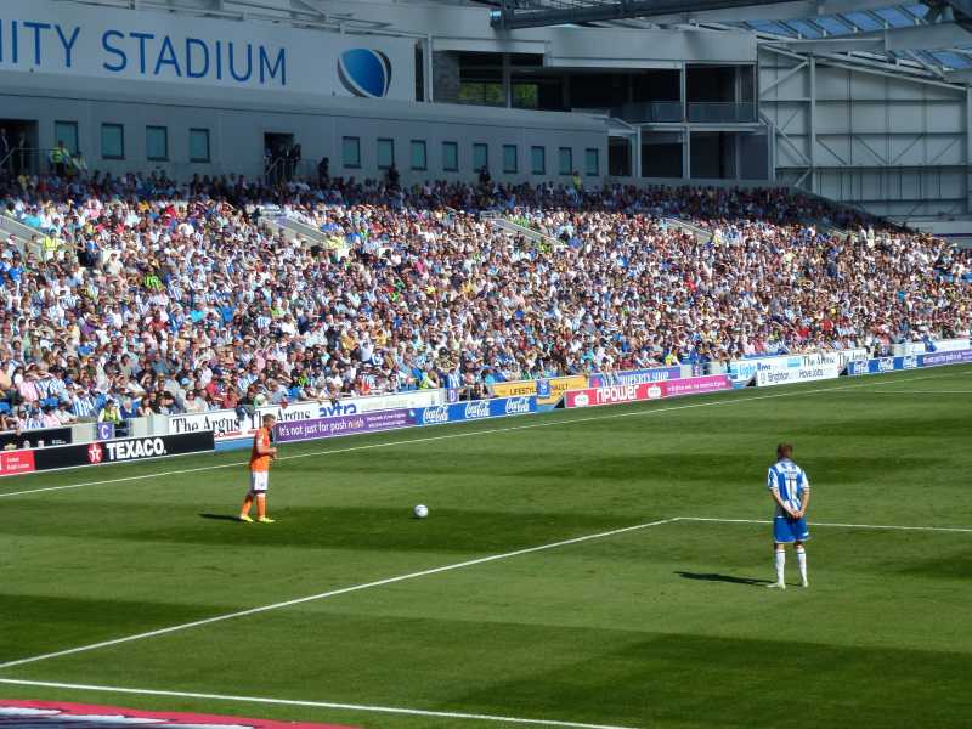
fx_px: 2696
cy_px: 364
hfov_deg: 20.4
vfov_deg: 15.4
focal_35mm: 96
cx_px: 486
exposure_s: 1/800
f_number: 5
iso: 100
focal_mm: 17.3
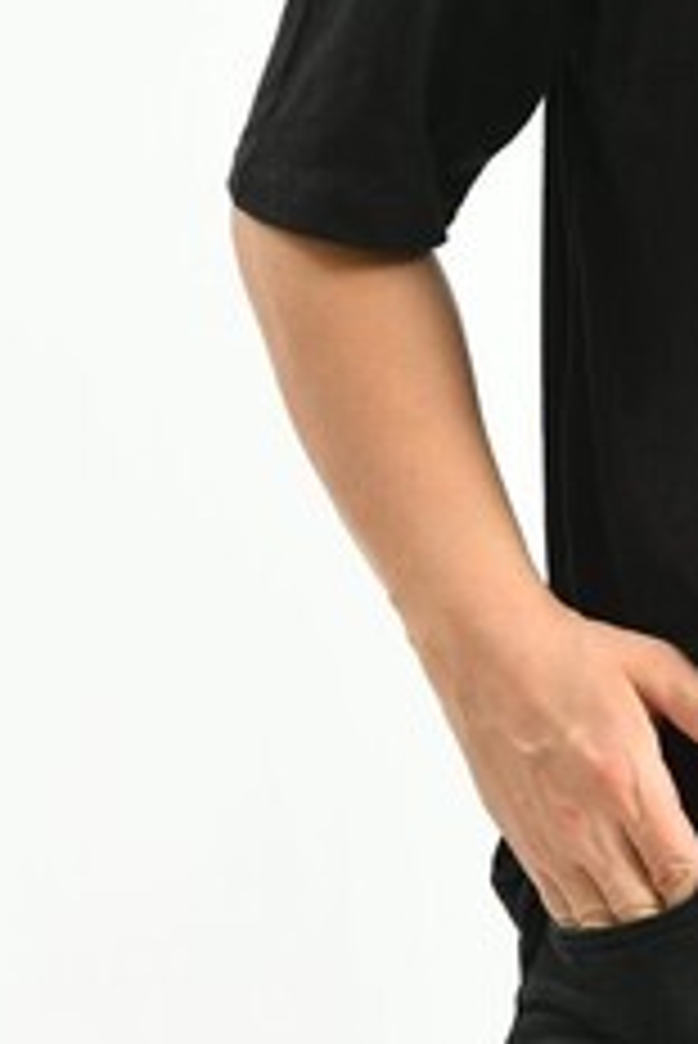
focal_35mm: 436
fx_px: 12660
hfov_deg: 3.1
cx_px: 1027
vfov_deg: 4.7
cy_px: 153
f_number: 5.6
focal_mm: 135
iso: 100
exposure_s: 1/160
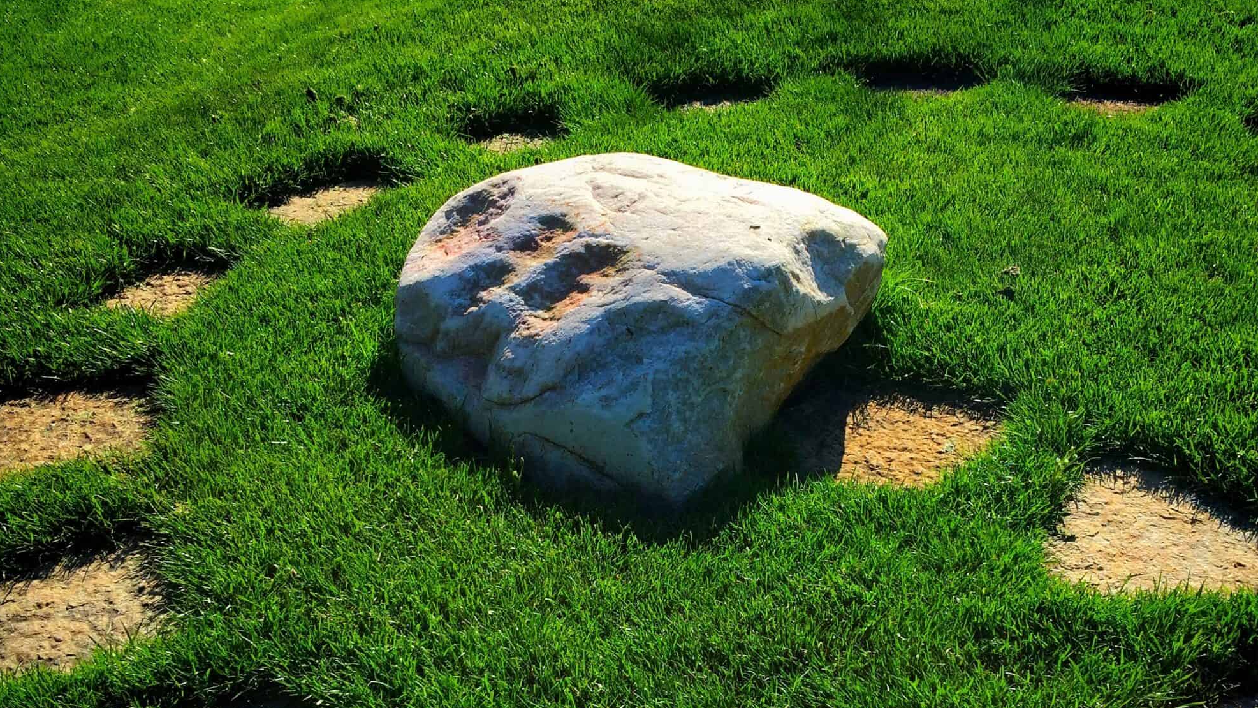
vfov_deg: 28.5
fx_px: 1368
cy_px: 553
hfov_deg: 49.3
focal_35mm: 41
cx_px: 698
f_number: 2.2
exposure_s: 1/1582
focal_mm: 4.15
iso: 32
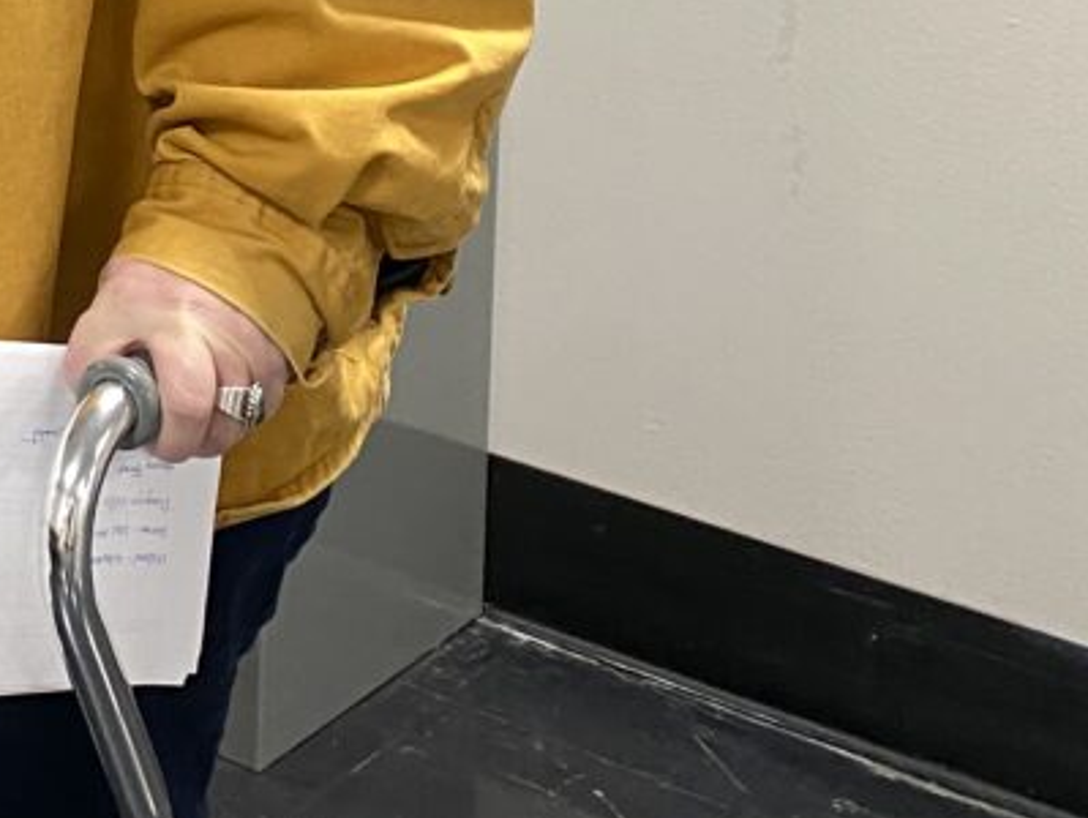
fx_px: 3146
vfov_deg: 13.2
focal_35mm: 100
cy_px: -712
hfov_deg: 17.2
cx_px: -654
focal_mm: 4.25
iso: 160
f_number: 1.8
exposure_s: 1/60
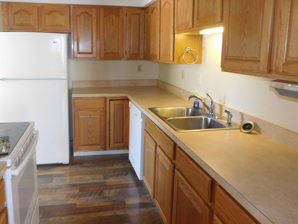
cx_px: 129
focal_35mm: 30
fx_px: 258
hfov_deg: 59.7
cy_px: 91
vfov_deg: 46.6
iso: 400
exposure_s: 1/30
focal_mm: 4.1
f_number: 3
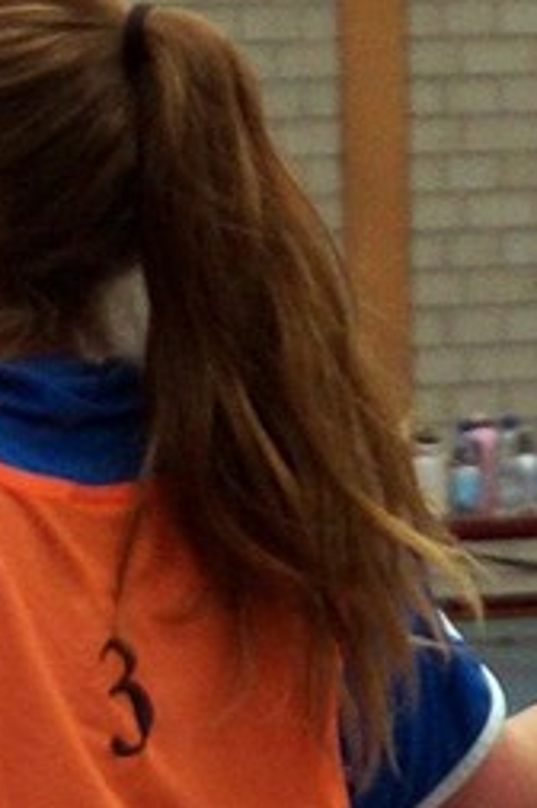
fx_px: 6125
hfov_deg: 5.0
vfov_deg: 7.5
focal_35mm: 273
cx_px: -34
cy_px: 945
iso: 640
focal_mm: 45
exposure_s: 1/160
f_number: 2.8
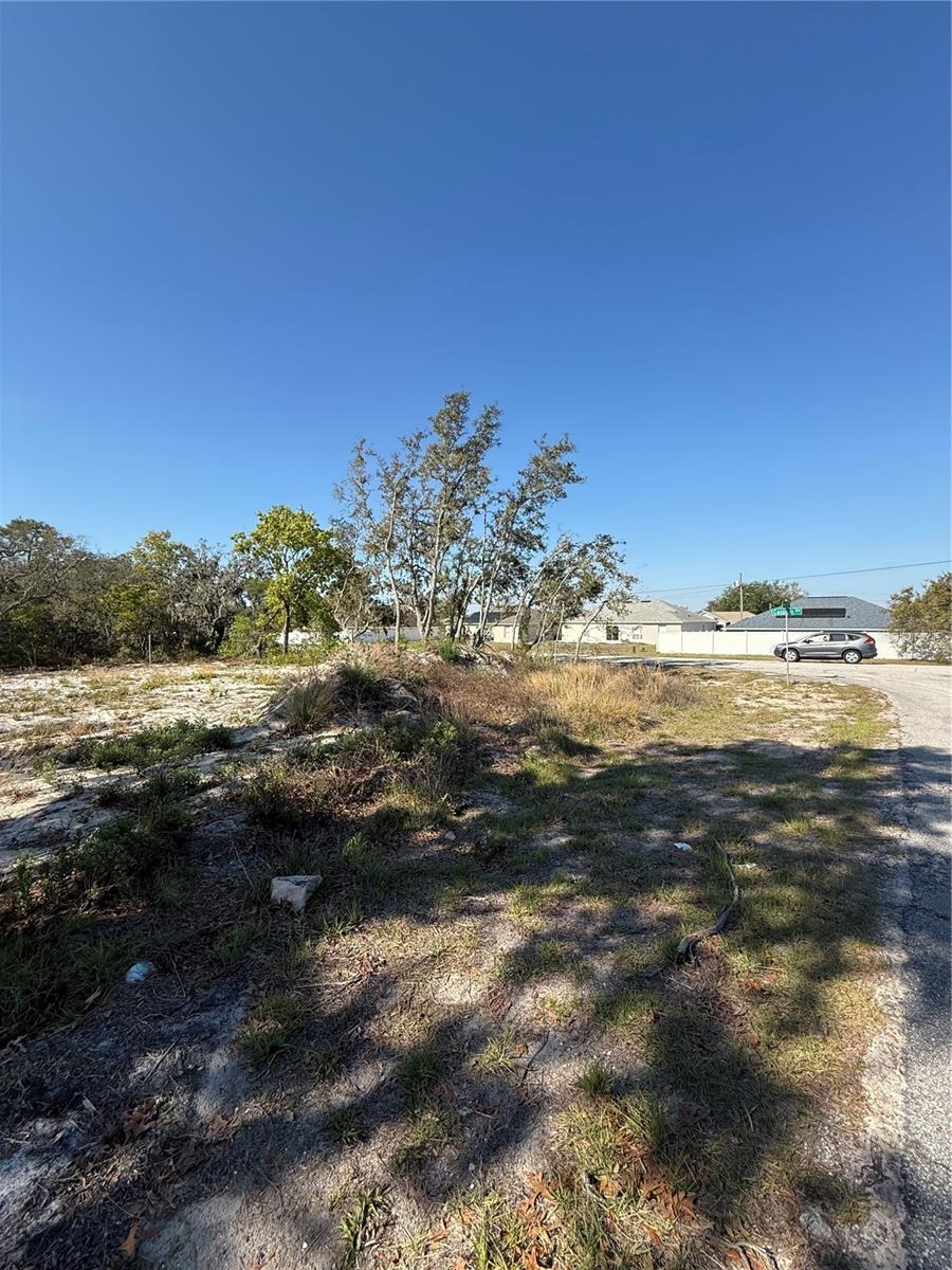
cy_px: 635
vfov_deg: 102.1
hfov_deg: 85.7
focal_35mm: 14
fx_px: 513
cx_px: 476
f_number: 2.2
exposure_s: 1/1368
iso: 50
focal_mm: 2.22
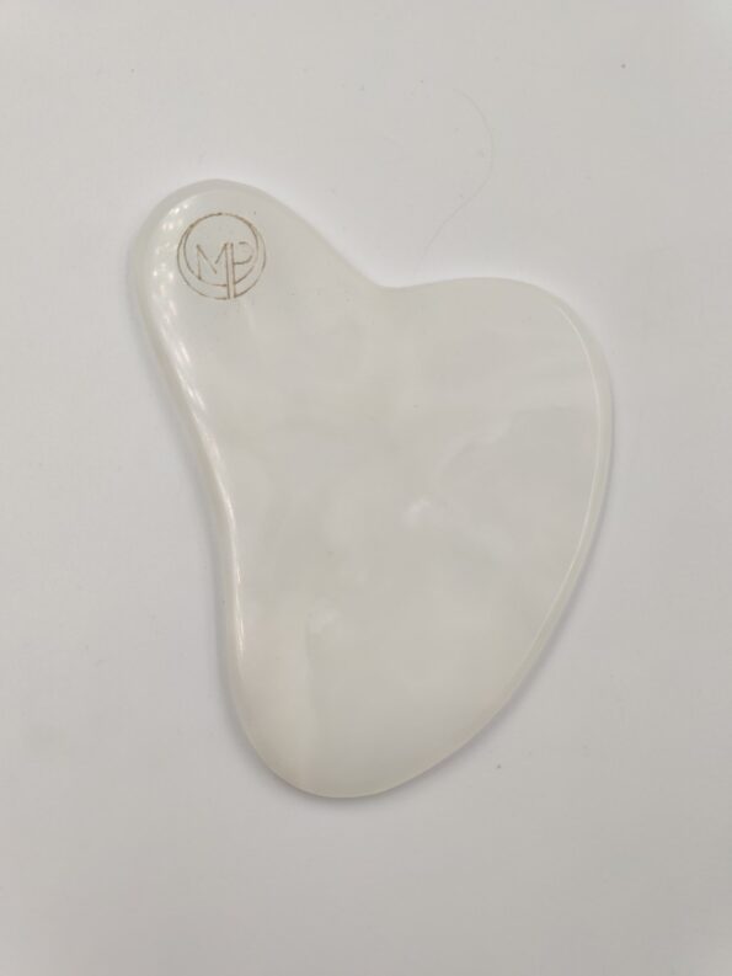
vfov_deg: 45.8
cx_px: 366
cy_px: 488
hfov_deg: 35.1
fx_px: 1156
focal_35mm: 41
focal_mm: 8.16
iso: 100
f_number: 2
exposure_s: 1/350
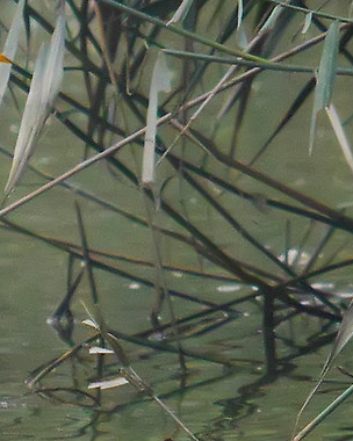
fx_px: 64435
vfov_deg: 0.4
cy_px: 216
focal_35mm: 4934
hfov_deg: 0.3
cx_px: -614
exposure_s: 1/640
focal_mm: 400
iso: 2500
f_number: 6.3
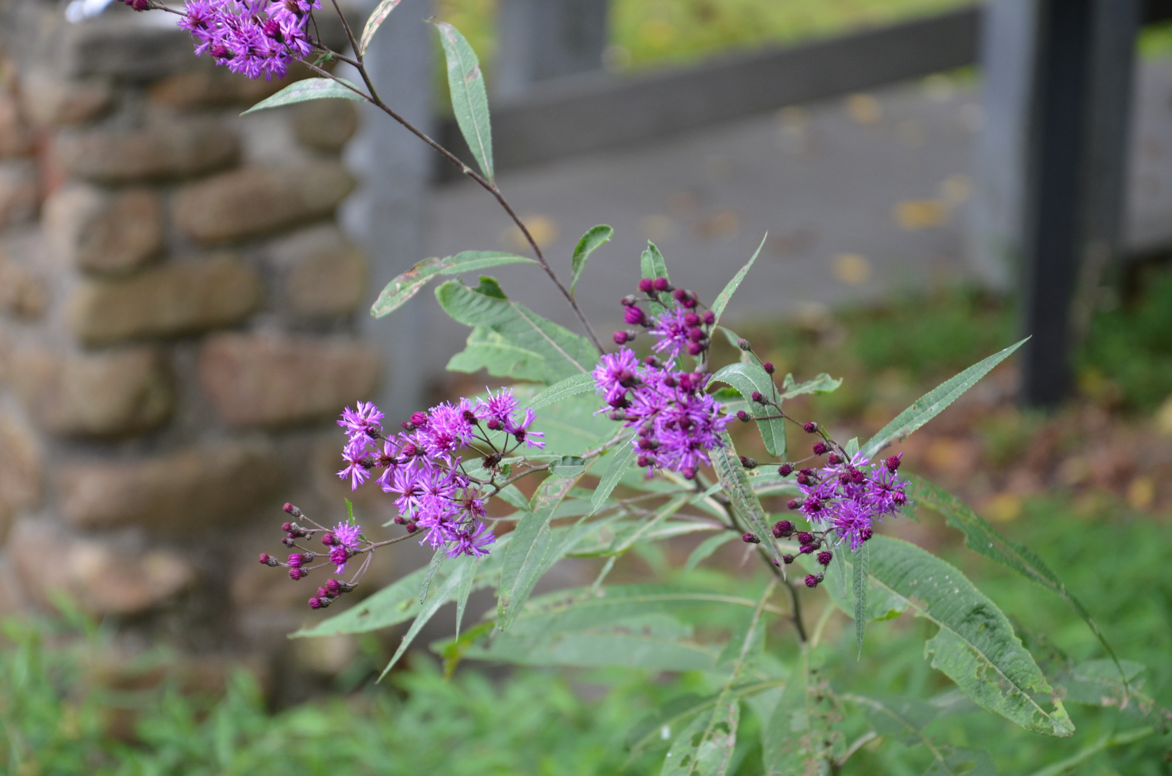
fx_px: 3899
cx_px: 586
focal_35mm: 120
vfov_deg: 11.4
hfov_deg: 17.1
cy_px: 388
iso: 400
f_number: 5.3
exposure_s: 1/100
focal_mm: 80
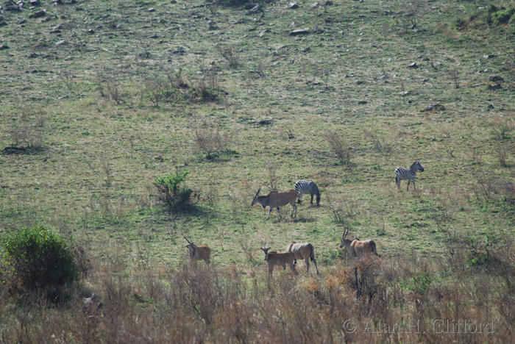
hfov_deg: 3.4
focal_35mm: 600
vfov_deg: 2.3
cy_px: 172
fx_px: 8590
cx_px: 258
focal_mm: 400
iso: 100
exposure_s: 1/250
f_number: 5.6
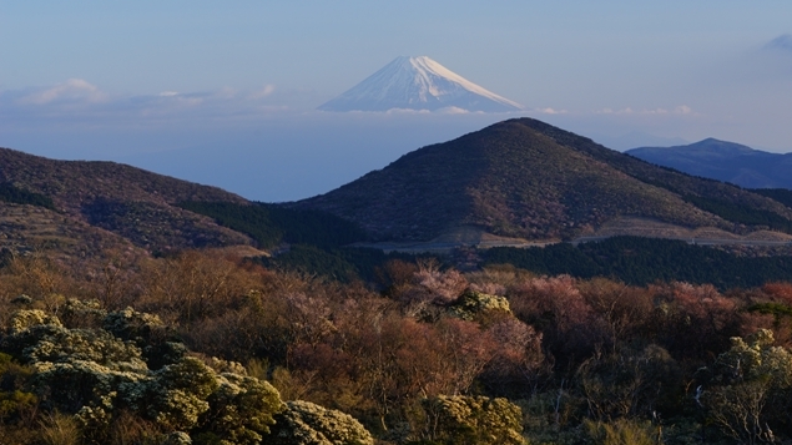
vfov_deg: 12.7
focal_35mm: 95
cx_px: 397
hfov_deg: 22.5
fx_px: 1995
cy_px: 260
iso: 100
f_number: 11
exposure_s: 1/13
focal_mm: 90
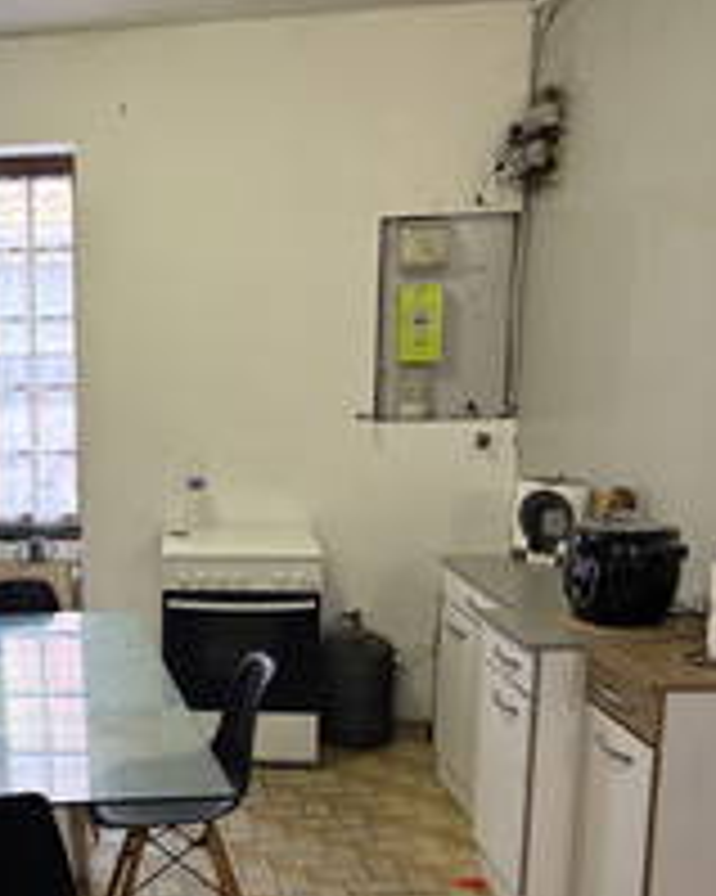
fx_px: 1219
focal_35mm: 46
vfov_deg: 40.0
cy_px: 567
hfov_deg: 30.8
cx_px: 36
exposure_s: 1/50
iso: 200
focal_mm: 5.96
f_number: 1.6
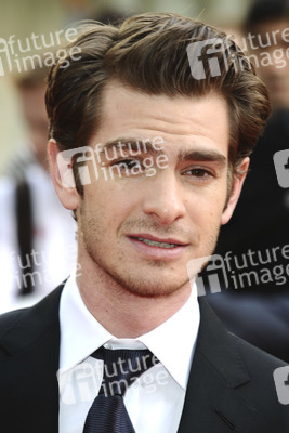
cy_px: 216
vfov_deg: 13.0
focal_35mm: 158
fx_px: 1895
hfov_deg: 8.7
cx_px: 144
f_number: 4.5
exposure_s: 1/200
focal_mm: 105
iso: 320
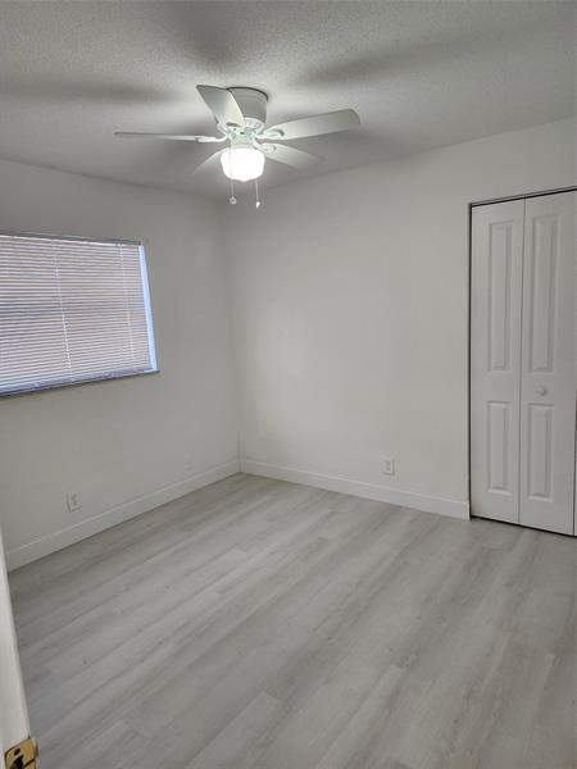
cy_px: 384
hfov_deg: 58.9
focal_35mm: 23
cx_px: 288
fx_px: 511
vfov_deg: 73.9
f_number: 1.8
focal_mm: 6.4
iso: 160
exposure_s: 1/120
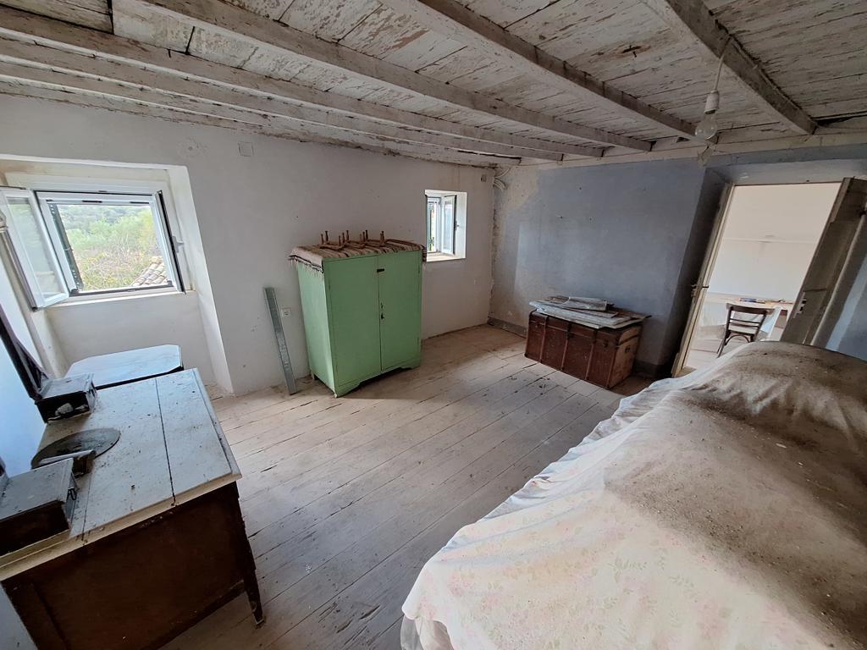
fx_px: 326
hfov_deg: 106.2
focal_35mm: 13
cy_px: 325
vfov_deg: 89.9
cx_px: 434
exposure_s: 1/40
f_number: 2.2
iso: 200
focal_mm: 1.74
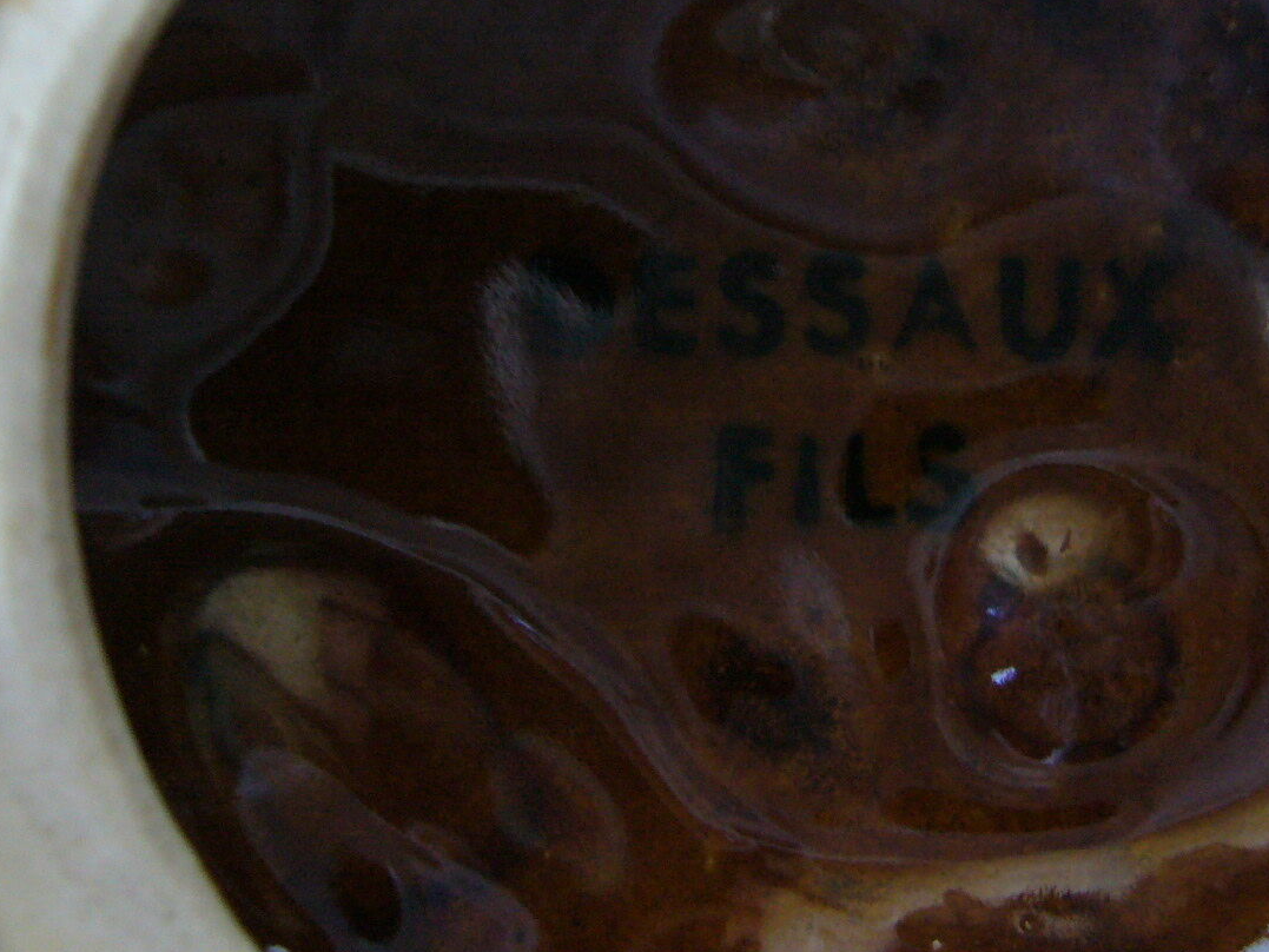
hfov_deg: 36.6
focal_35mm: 52
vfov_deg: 27.9
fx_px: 1906
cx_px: 784
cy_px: 332
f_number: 2.8
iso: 200
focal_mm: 5.8
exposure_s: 1/8
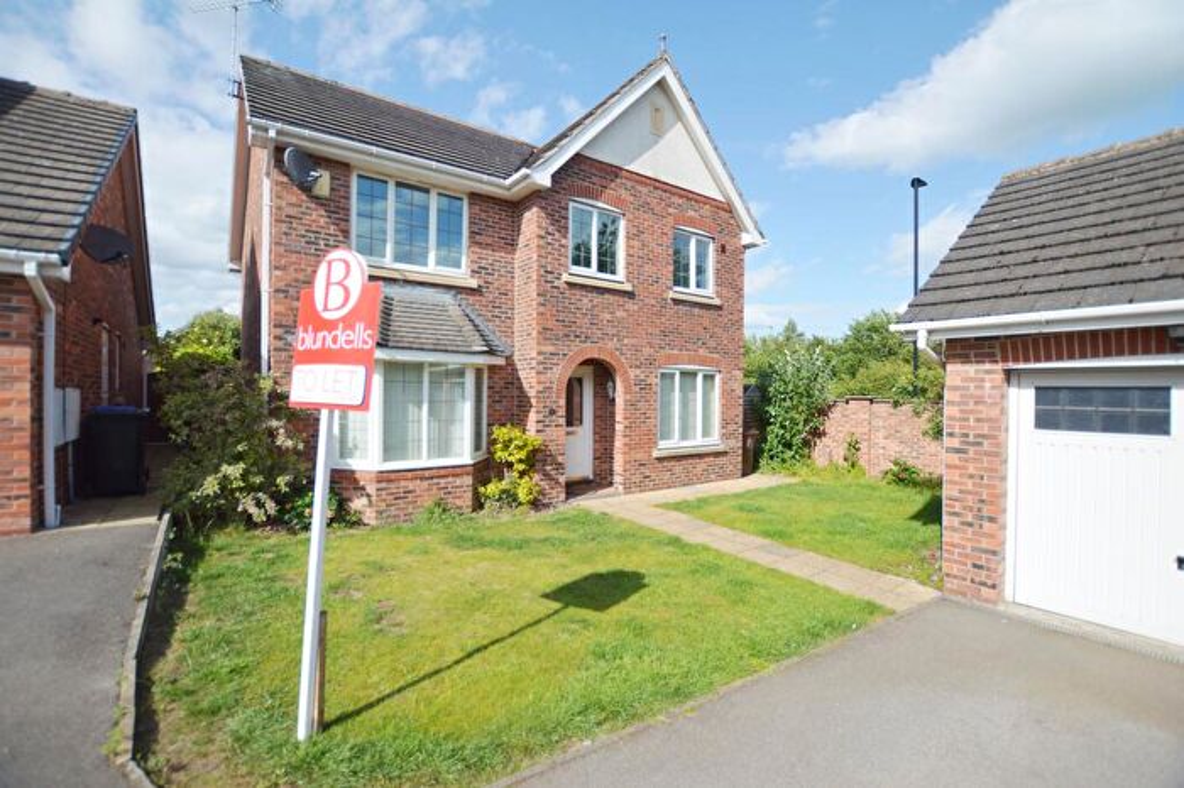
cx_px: 592
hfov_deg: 100.4
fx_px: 493
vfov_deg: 77.3
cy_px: 394
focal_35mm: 15
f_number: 3.5
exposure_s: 1/1250
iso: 100
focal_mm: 10
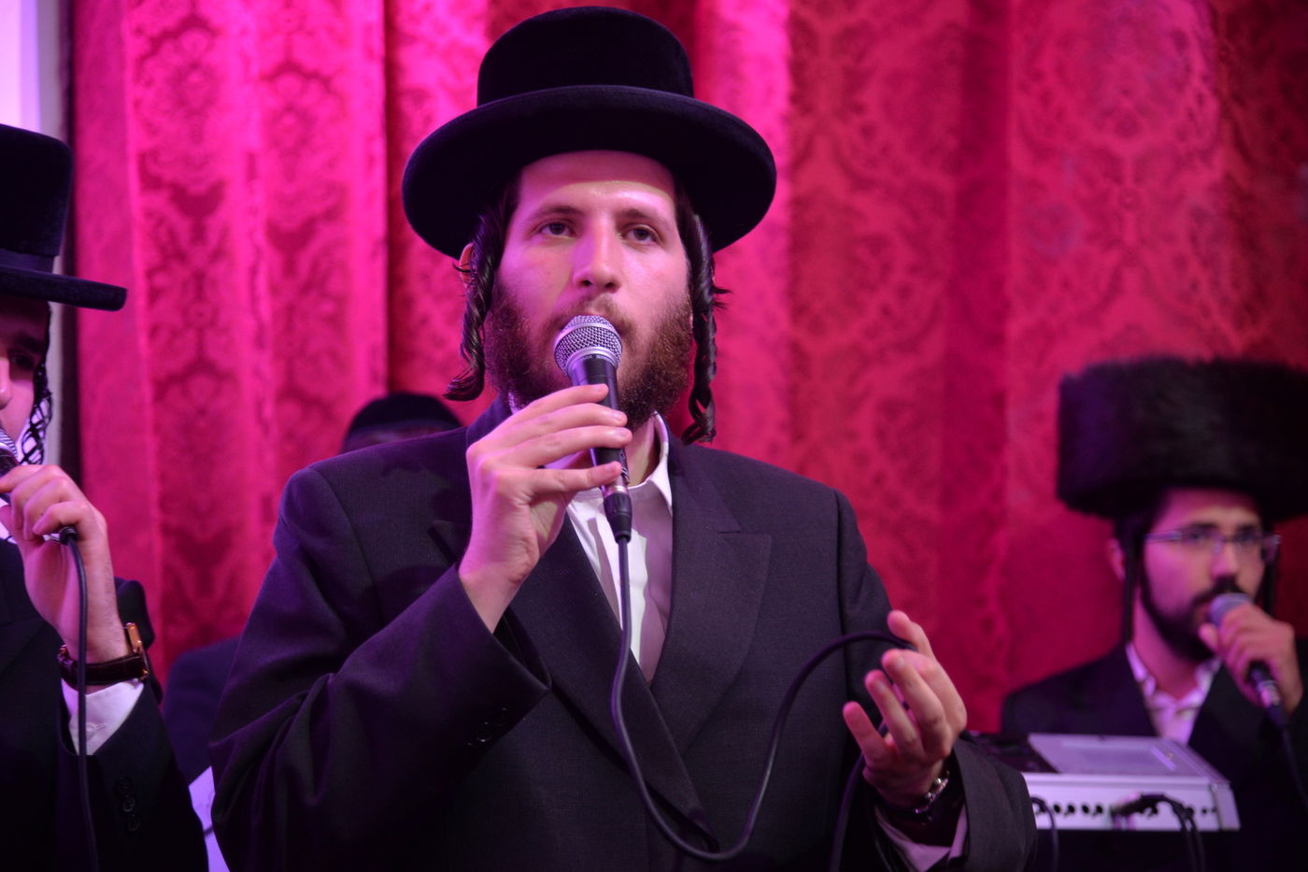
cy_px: 436
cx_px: 654
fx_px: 3124
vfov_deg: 15.9
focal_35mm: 86
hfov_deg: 23.6
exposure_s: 1/125
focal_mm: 86
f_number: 4
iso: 1600
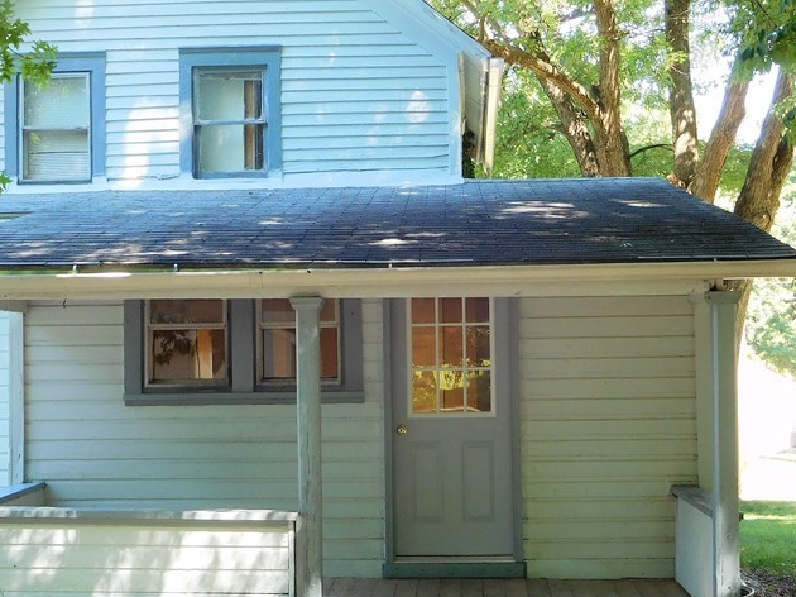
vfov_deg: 22.6
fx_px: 1494
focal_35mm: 65
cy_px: 289
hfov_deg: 29.8
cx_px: 397
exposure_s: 1/60
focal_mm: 7.1
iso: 125
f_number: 3.9
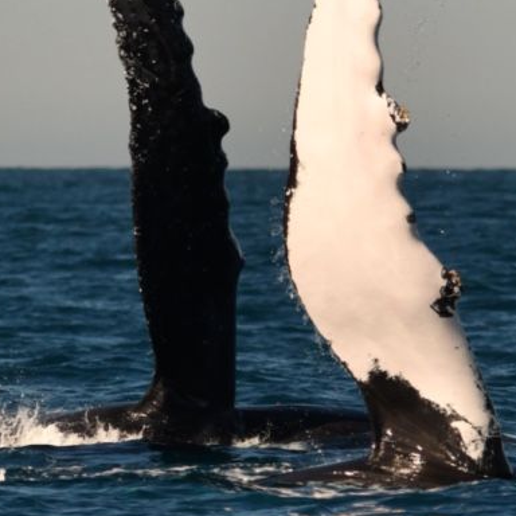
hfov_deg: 3.3
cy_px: 178
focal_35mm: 531
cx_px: 289
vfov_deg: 3.3
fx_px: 8955
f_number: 5.6
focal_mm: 300
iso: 720
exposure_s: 1/8000
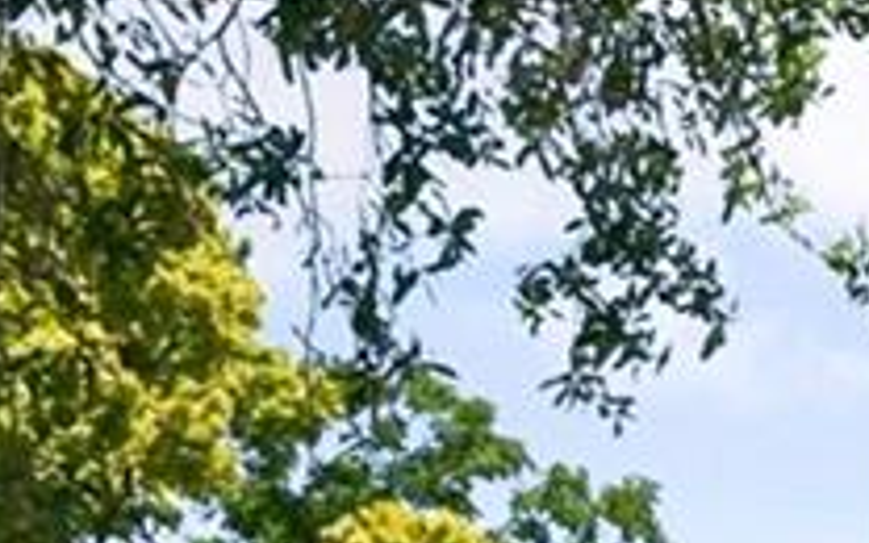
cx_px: 1993
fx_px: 4452
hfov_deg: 9.9
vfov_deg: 6.4
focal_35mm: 188
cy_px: 1637
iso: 400
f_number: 8
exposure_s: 1/320
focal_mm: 16
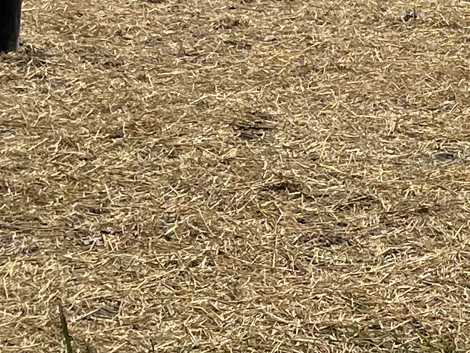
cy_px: -492
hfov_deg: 12.0
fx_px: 2158
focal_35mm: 159
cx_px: 654
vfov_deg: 8.5
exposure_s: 1/9901
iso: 50
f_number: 1.6
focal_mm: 5.1
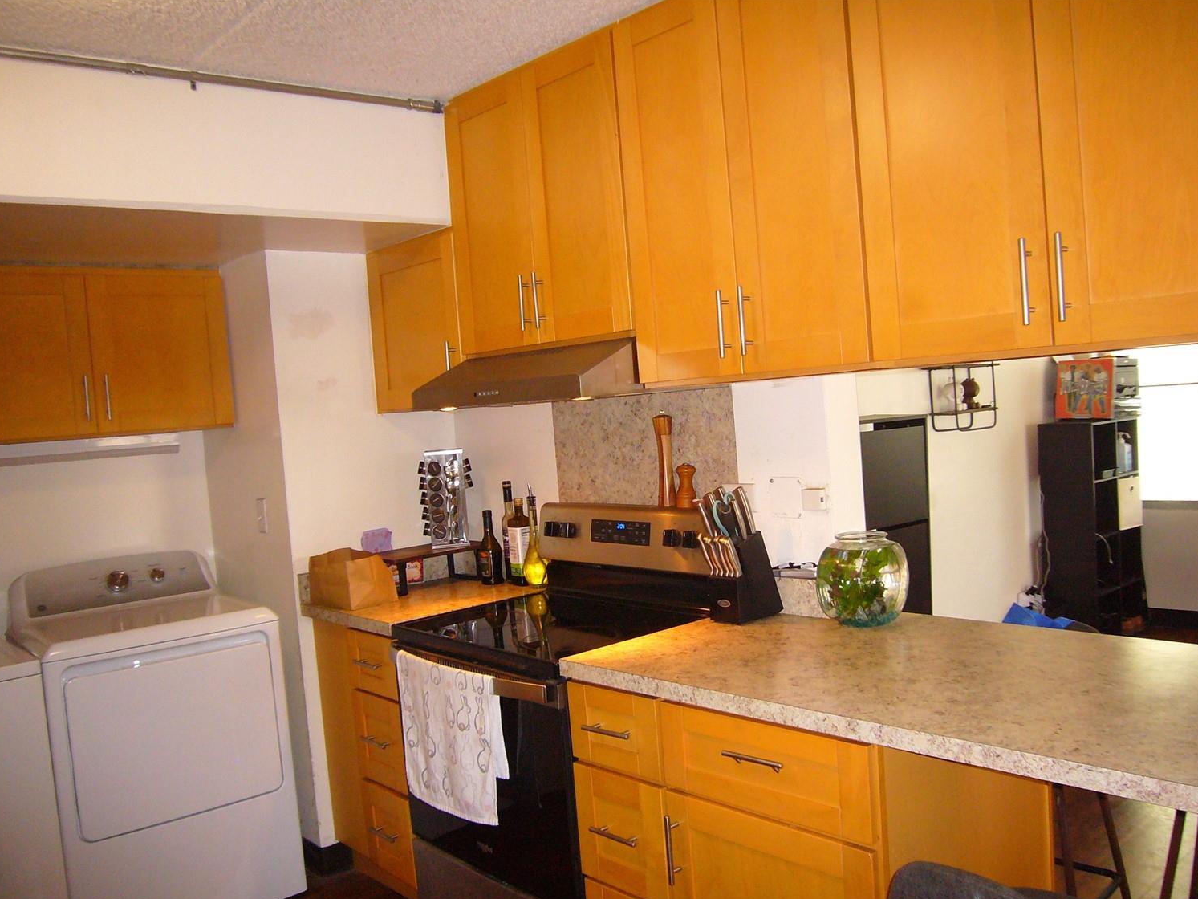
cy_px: 478
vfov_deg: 46.8
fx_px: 1038
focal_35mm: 30
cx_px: 632
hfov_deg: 59.9
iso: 200
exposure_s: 1/30
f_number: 2.8
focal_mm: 4.6
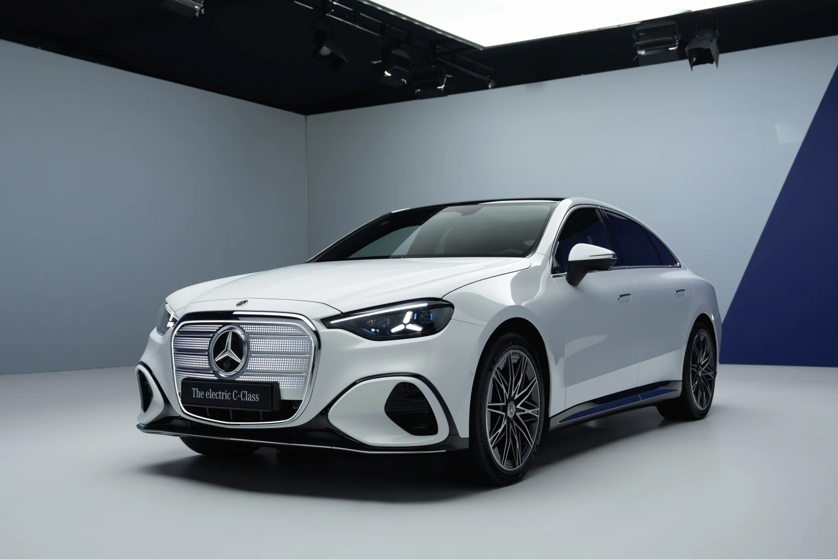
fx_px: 954
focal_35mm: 41
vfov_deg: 32.6
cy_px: 308
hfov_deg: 47.4
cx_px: 406
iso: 640
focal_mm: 35
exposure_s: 1/60
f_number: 4
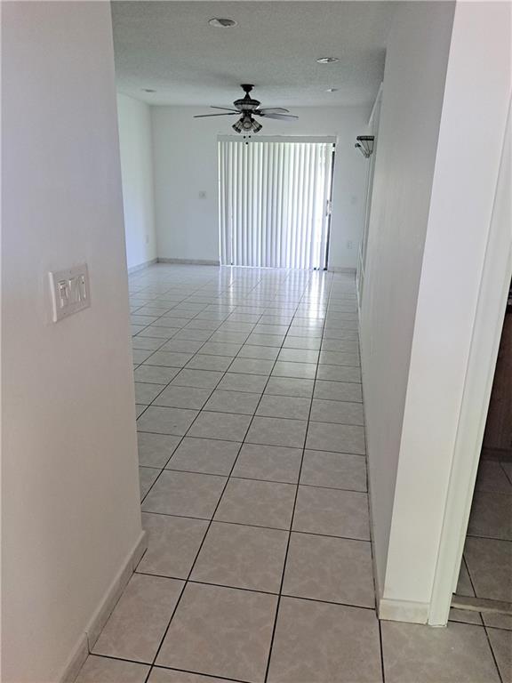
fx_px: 493
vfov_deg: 69.4
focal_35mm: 25
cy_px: 342
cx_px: 256
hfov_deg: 54.9
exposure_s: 1/30
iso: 250
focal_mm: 4.6
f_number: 2
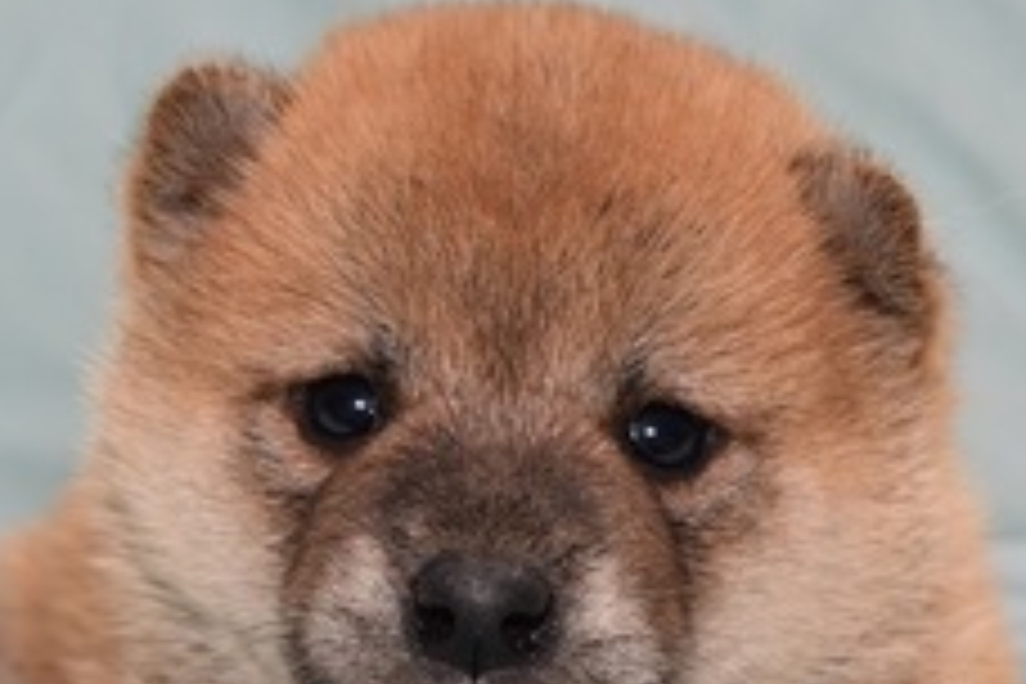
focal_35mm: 142
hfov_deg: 14.4
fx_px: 4047
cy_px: 626
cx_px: 598
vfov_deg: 9.6
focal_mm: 40
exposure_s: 1/125
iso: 250
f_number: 5.6
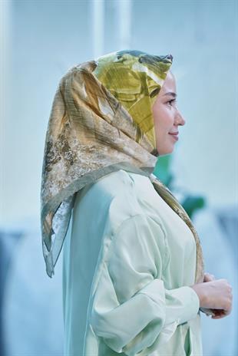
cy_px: 178
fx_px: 1139
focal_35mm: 115
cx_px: 119
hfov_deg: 11.9
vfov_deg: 17.8
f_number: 3.5
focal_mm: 115
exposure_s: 1/200
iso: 640
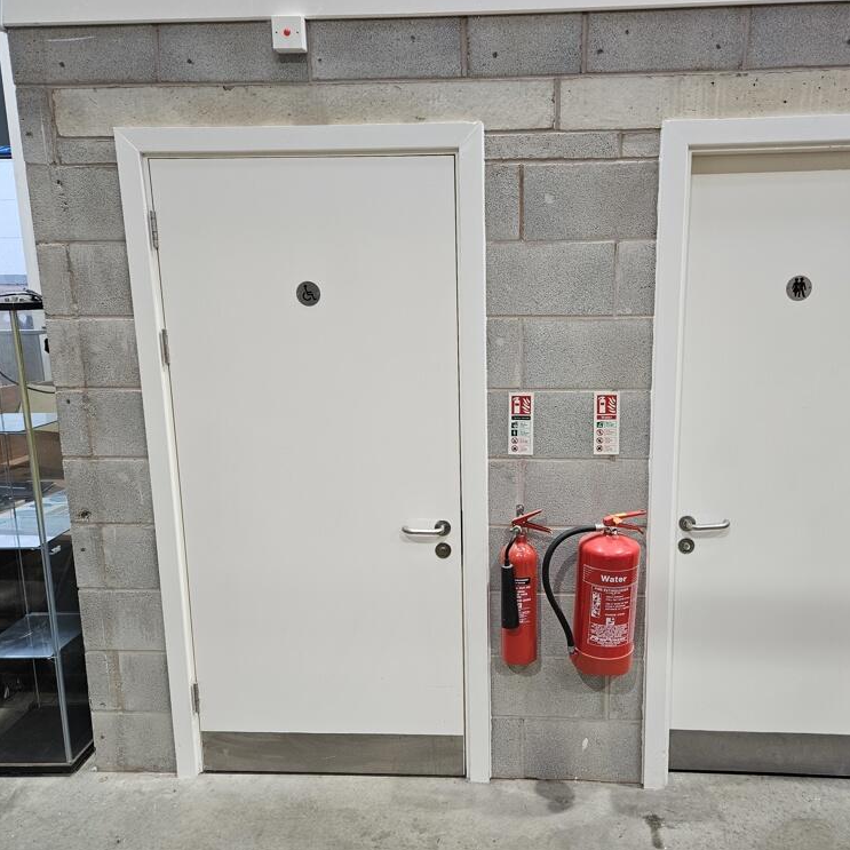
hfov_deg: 57.0
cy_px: 436
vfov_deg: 57.3
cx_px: 491
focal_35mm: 28
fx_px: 778
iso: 200
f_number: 1.8
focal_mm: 5.4
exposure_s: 1/190
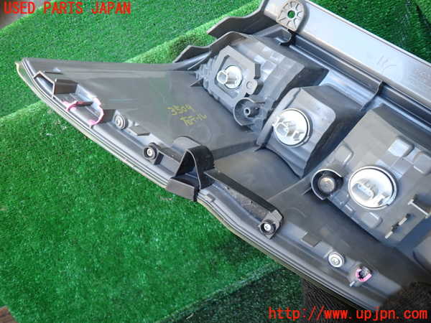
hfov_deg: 69.4
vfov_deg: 54.9
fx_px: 311
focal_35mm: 25
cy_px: 162
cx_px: 216
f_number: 2
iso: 200
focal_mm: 4.5
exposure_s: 1/60
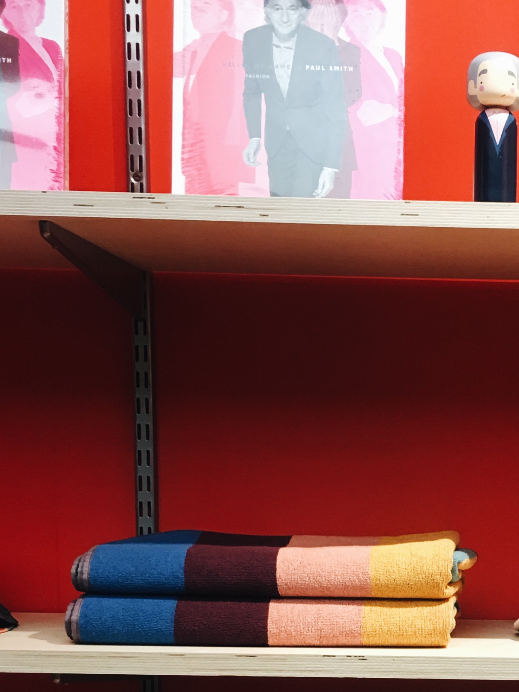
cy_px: 704
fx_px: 1460
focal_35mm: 73
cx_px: 538
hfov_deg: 19.5
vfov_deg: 25.3
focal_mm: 4.15
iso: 50
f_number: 2.2
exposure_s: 1/33
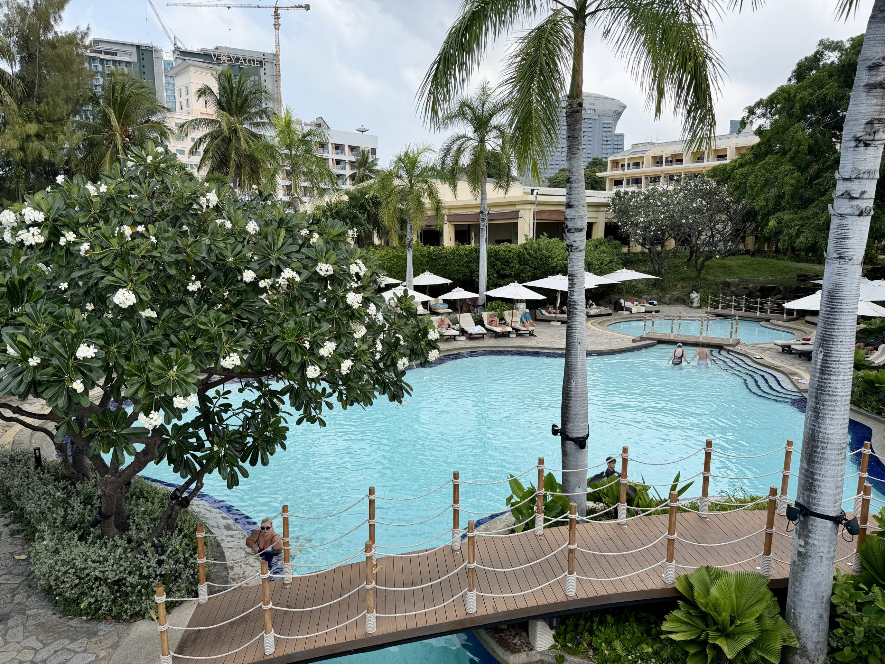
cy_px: 332
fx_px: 614
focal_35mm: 24
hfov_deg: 71.6
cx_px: 442
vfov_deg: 56.8
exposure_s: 1/2445
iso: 80
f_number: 1.78
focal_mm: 6.76
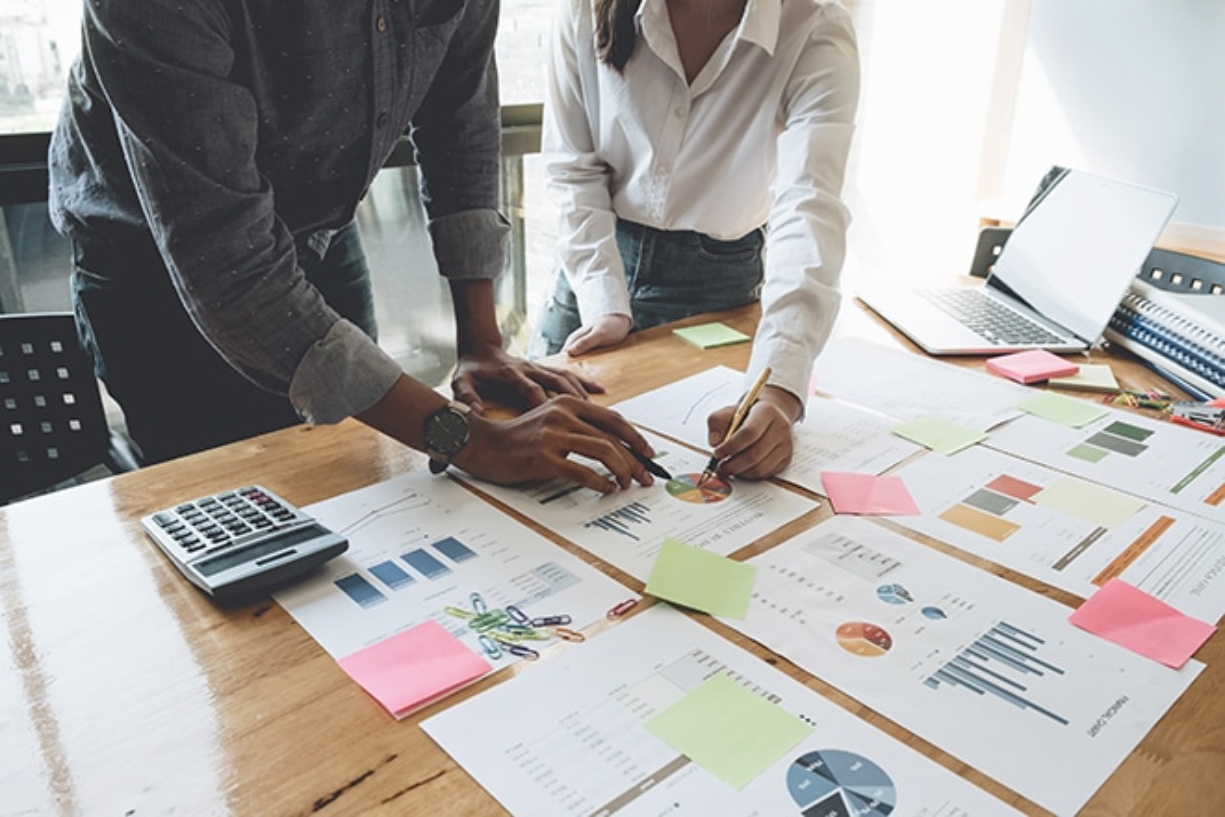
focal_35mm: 27
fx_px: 919
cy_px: 408
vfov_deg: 47.9
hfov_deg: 67.4
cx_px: 612
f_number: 4.5
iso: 400
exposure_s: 1/140
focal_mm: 18
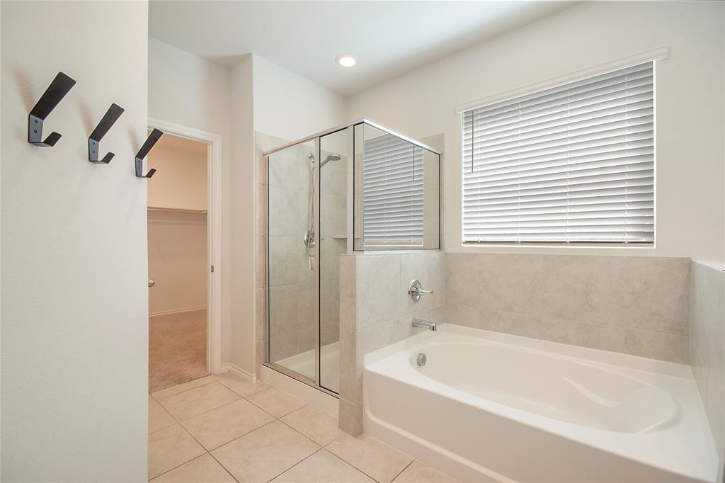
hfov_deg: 100.4
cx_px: 362
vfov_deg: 77.3
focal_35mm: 15
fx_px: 302
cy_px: 242
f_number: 11
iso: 100
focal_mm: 10
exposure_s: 1/25
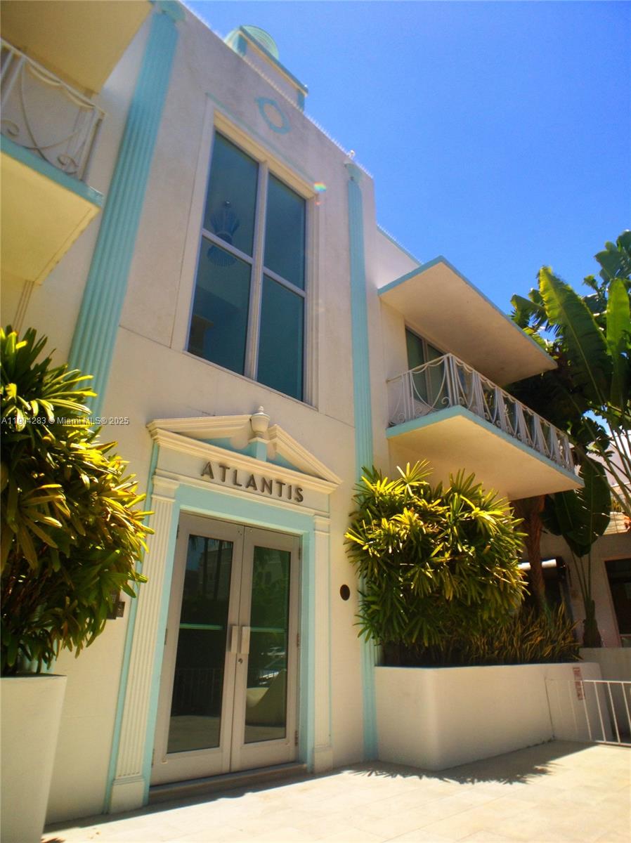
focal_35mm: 35
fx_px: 852
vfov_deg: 52.7
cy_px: 422
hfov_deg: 40.6
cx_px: 316
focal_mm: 4.28
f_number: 2.4
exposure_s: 1/2123
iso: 50
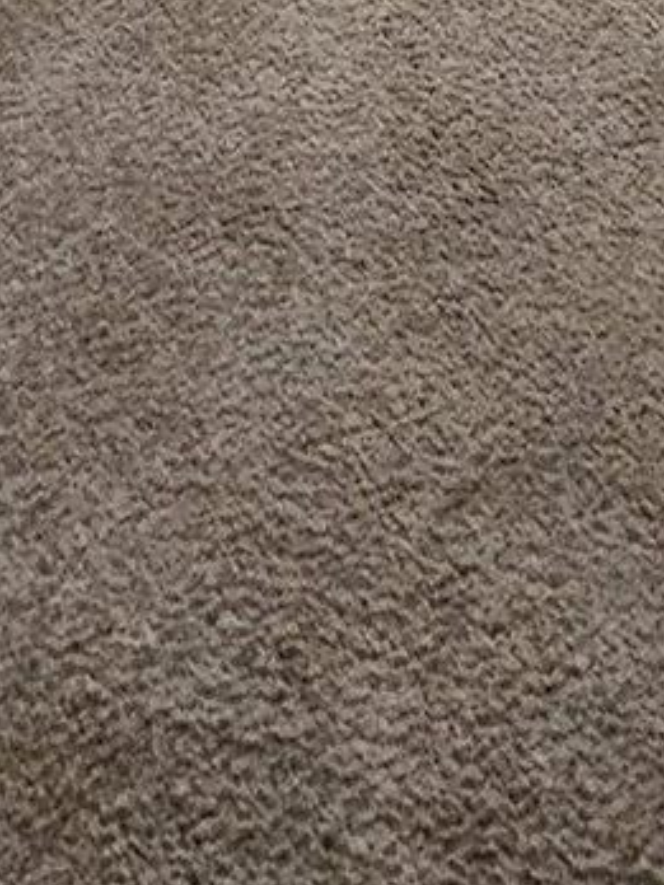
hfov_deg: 16.8
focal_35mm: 86
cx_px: 667
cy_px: -1717
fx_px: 2200
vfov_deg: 11.8
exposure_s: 1/40
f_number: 2.2
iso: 320
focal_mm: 2.2
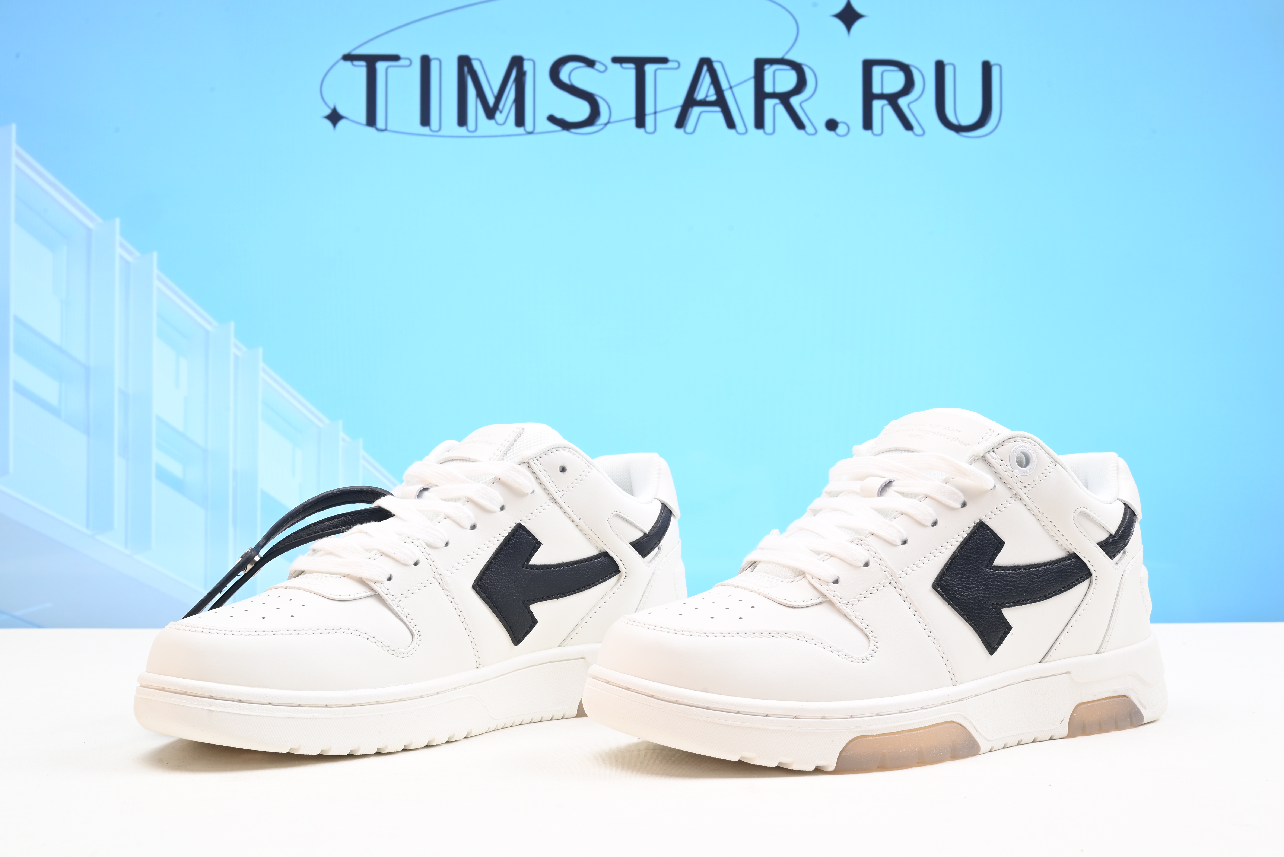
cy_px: 428
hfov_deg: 48.4
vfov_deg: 33.4
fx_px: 1427
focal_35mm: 40
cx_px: 642
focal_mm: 40
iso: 100
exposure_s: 1/1.6
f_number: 16
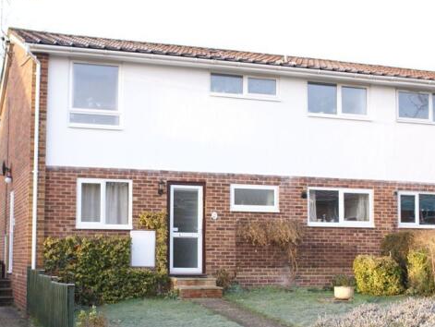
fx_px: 704
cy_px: 195
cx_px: 198
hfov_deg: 34.3
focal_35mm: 56
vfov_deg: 26.1
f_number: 5
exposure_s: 1/50
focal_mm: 28
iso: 125
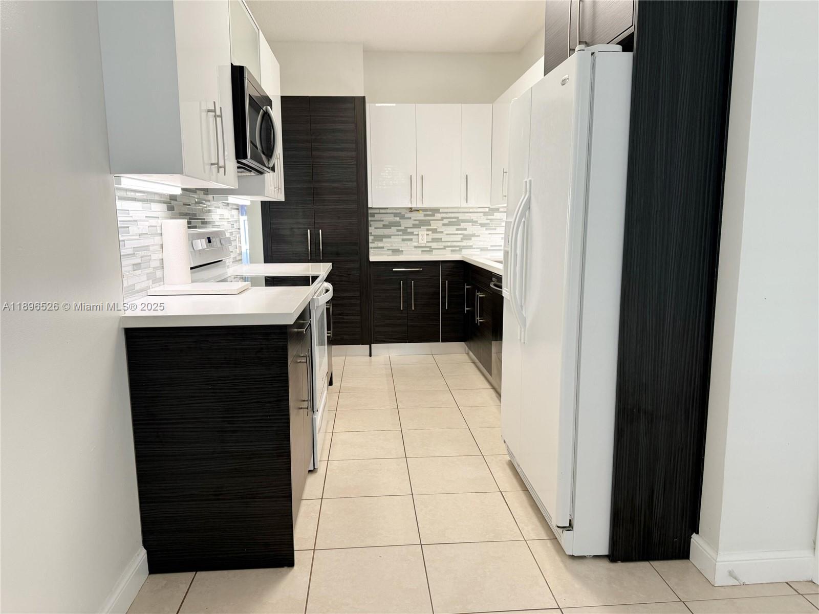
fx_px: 568
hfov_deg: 71.6
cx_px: 410
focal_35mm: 24
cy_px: 307
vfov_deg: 56.8
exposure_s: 1/120
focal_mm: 6.76
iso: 125
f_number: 1.78
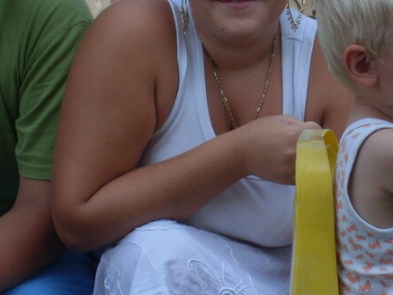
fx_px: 3214
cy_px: 43
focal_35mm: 283
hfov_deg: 7.0
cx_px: 363
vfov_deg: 5.2
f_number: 5.2
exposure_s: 1/250
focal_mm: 17.1
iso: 80
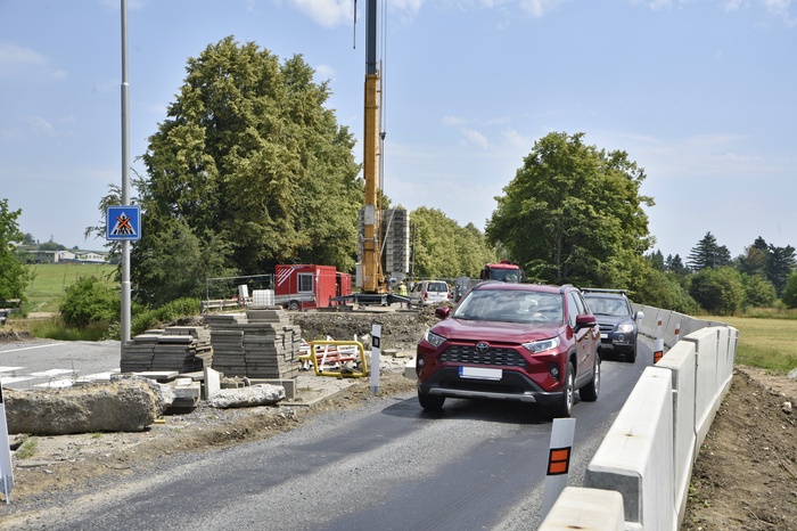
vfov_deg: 26.0
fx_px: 1151
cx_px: 398
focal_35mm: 52
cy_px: 266
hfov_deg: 38.2
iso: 125
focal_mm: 52
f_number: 11
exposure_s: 1/250
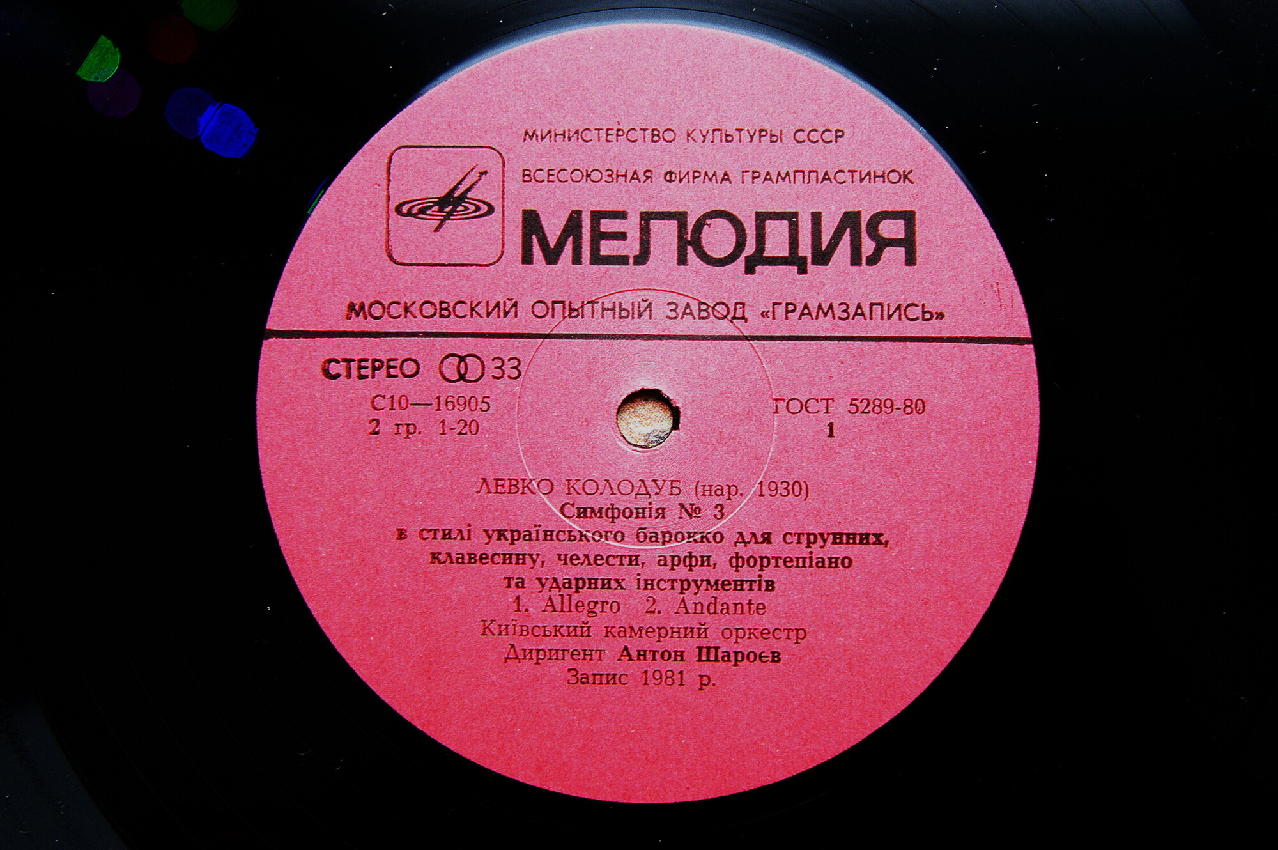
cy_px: 425
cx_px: 639
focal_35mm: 52
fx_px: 1862
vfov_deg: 25.7
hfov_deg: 37.9
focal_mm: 35
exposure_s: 1/50
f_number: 3.5
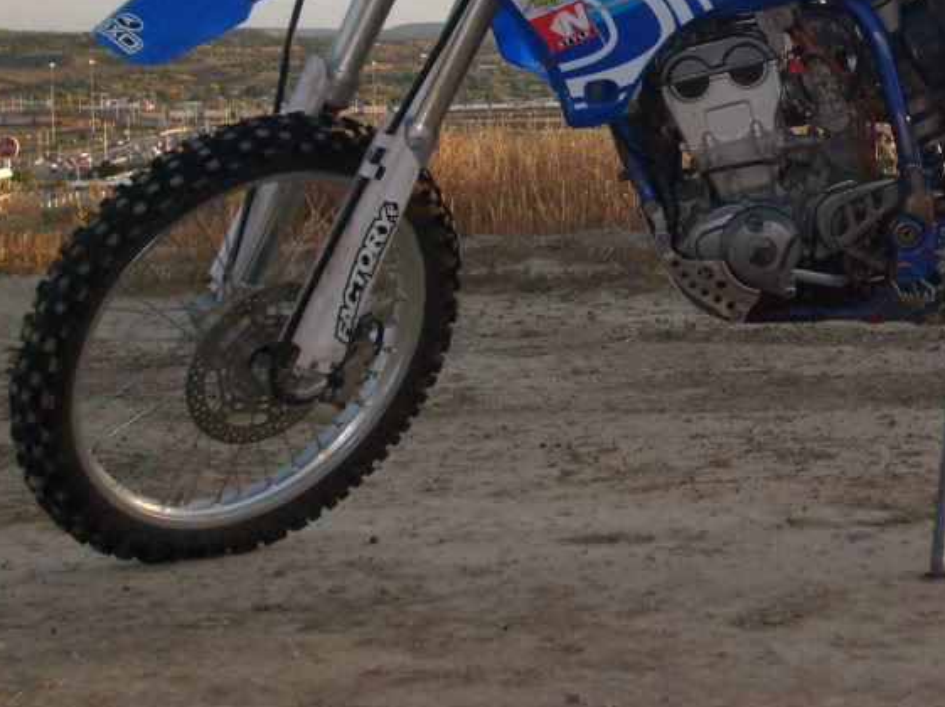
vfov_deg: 15.4
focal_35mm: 95
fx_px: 2592
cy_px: 126
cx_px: 790
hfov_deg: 20.4
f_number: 8.4
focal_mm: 8.7
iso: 160
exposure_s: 1/90
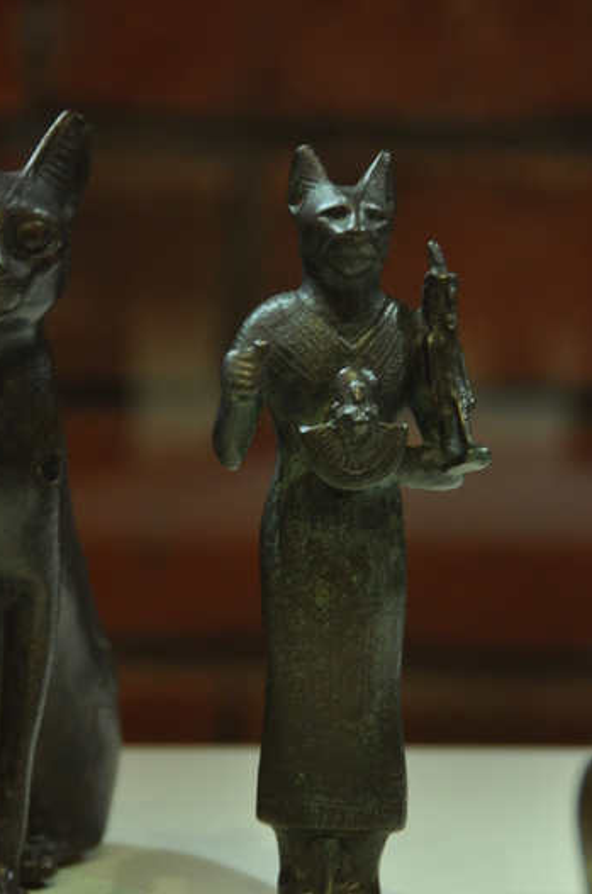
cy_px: 467
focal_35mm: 245
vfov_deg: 8.4
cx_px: 321
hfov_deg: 5.6
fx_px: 6071
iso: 1000
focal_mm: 130
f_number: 5.6
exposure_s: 1/13
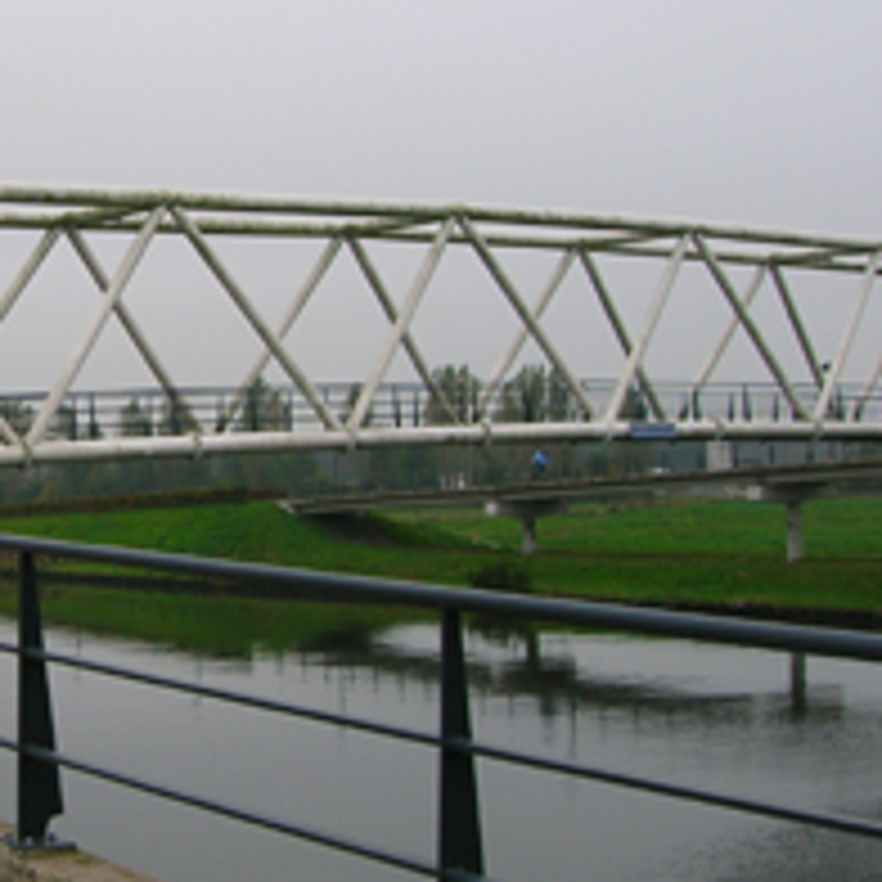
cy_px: 376
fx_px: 1989
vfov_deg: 25.0
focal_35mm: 69
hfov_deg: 23.7
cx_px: -40
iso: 50
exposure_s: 1/116
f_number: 4.9
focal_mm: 5.7
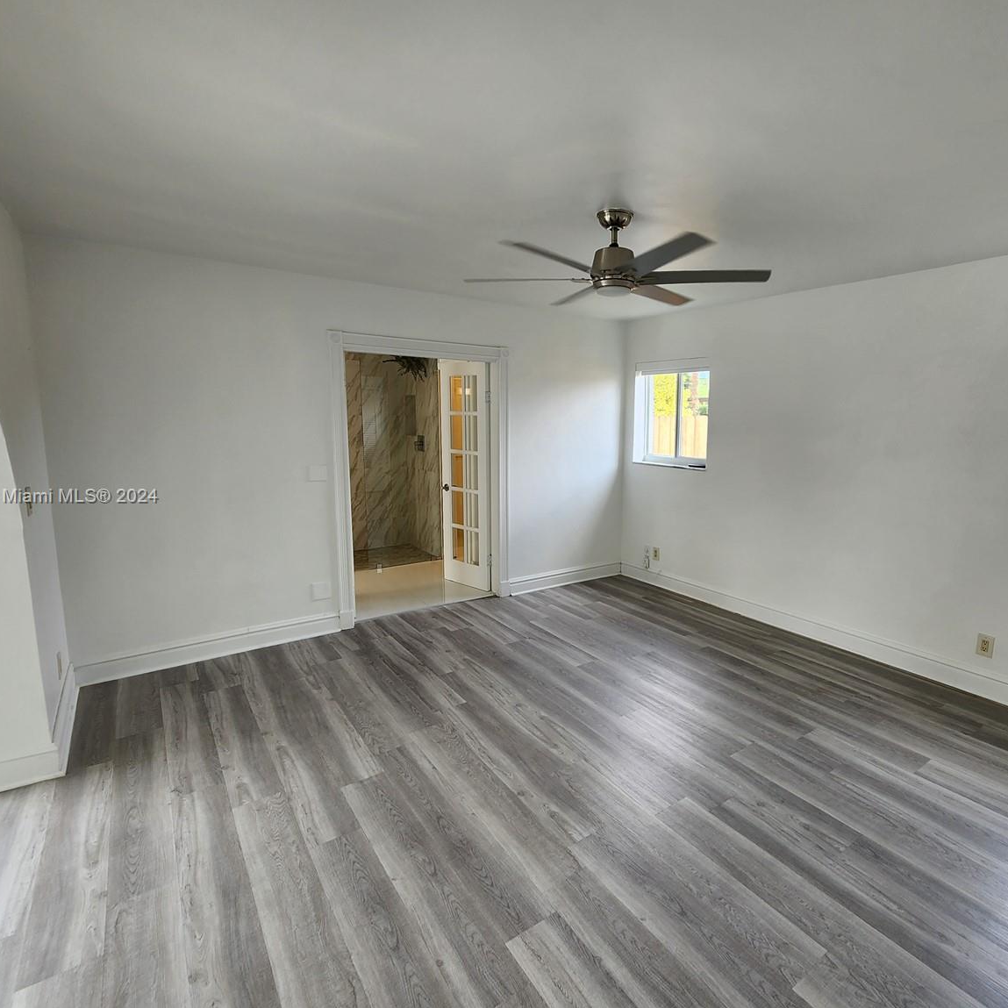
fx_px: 527
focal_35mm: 16
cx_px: 579
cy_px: 497
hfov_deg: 86.8
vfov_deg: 87.4
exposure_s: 1/60
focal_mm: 2.2
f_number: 2.2
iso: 50
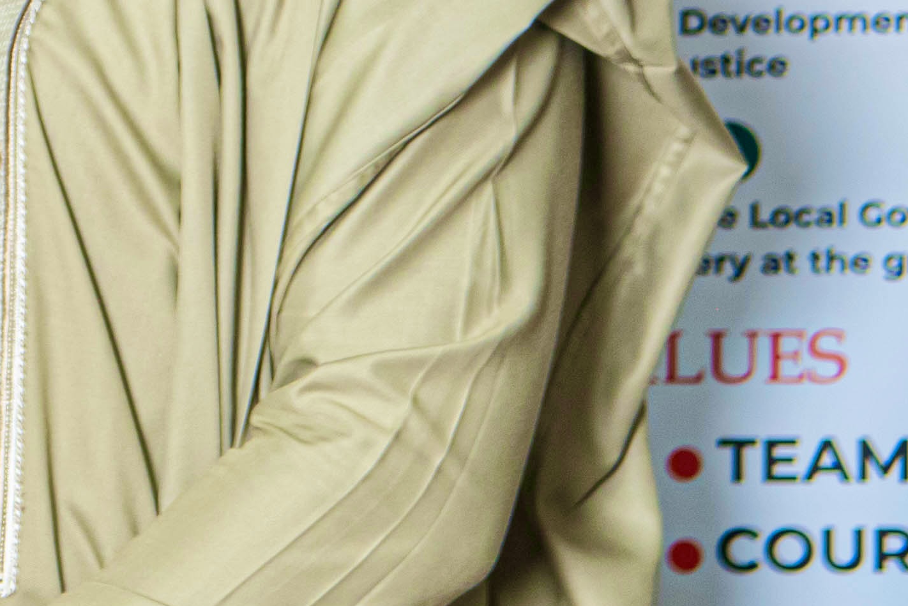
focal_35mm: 220
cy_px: 148
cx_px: -593
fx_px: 5550
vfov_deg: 6.2
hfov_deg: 9.0
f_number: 3.2
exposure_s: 1/100
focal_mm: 52
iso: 1000
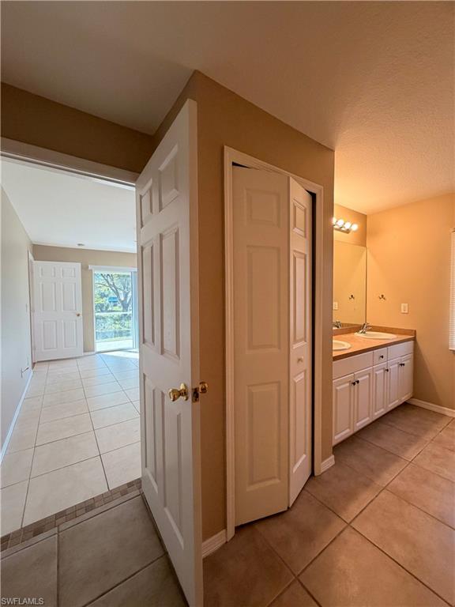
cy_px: 304
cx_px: 228
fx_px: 245
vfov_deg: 102.1
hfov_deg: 85.7
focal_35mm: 14
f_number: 2.2
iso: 250
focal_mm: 2.22
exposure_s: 1/120
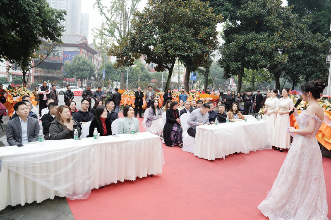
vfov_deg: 53.1
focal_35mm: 24
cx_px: 166
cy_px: 110
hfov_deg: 73.8
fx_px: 221
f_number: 4
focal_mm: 24
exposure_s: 1/250
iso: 1250
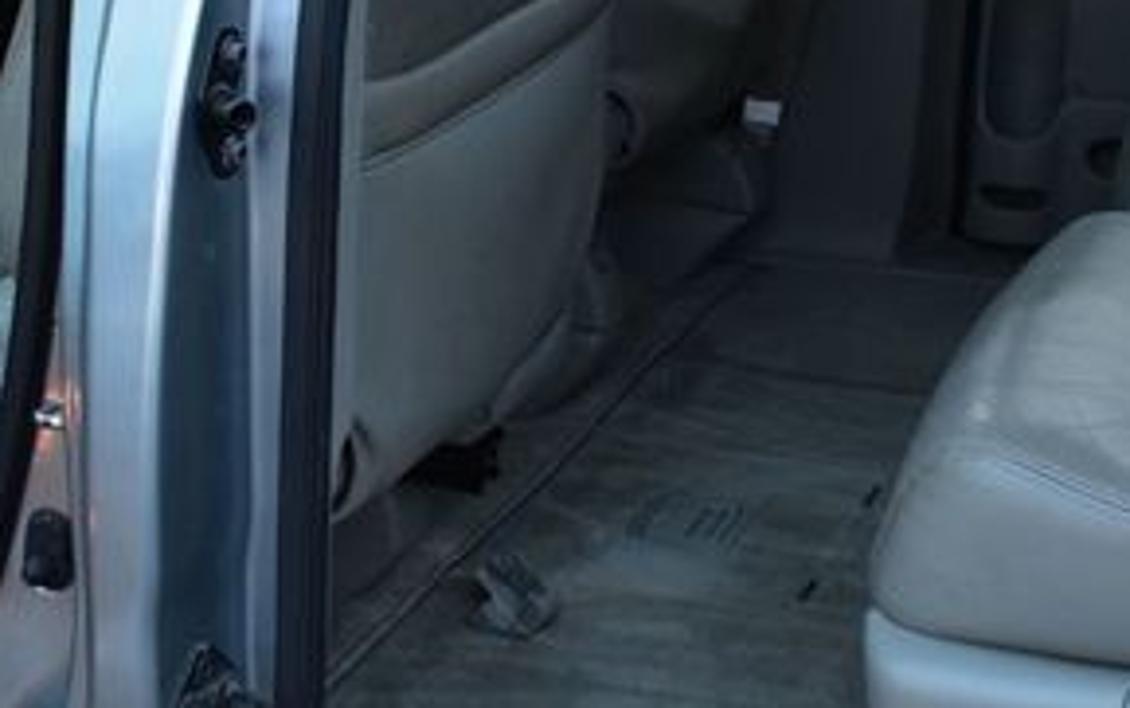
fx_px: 2712
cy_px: 356
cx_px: 841
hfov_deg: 23.3
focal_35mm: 88
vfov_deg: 14.9
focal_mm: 26
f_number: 5.6
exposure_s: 1/15
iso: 1600
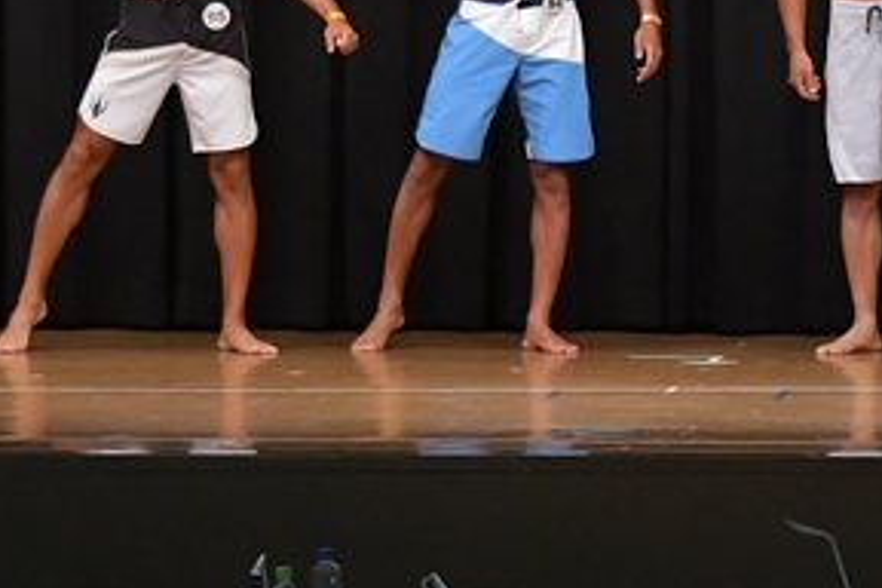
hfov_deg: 6.5
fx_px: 7717
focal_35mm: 315
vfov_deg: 4.4
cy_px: 37
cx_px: 856
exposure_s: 1/400
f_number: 5.6
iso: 6400
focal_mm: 78
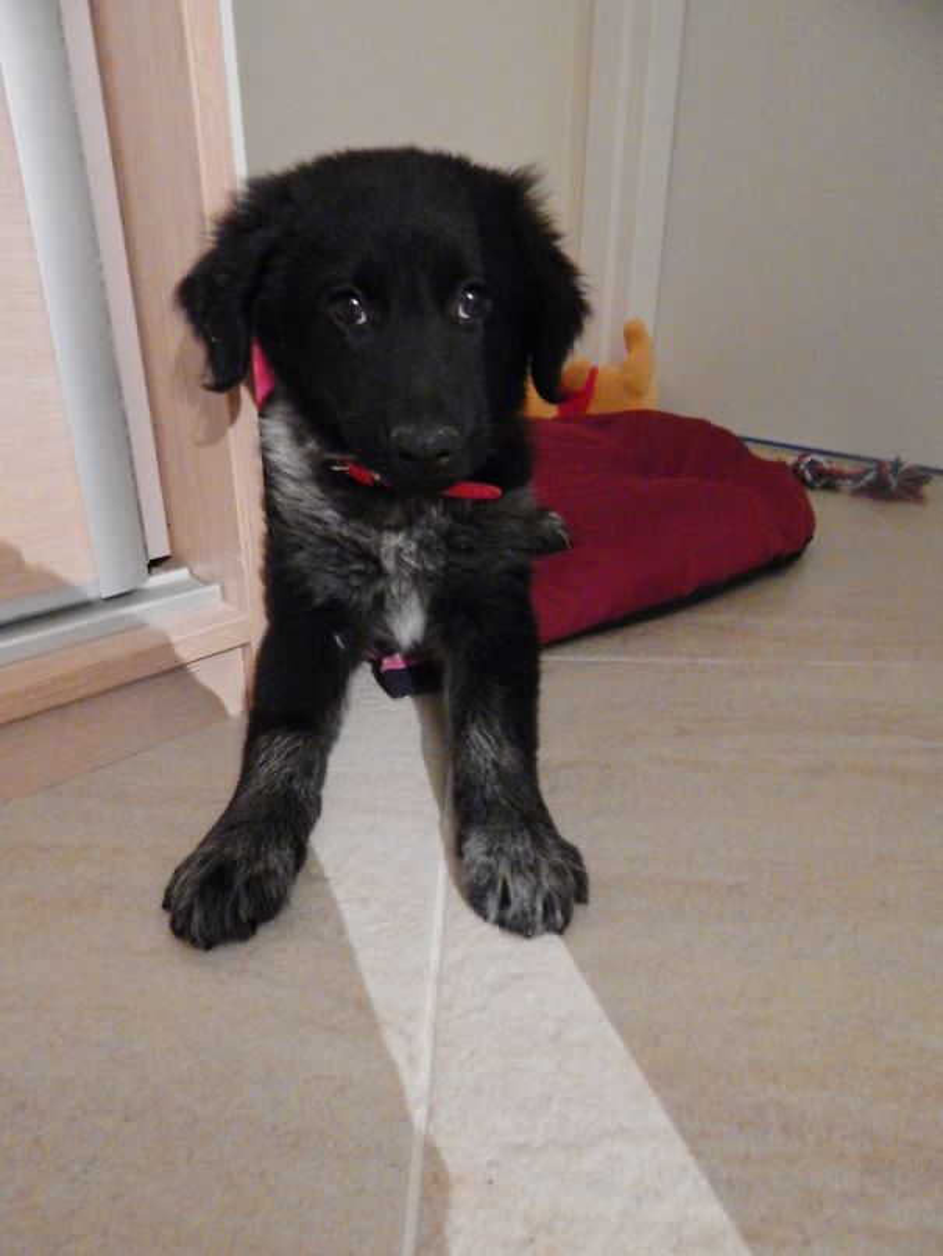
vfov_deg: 76.4
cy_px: 628
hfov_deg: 61.1
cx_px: 472
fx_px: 799
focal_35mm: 22
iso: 800
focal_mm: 4
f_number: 3
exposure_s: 1/4
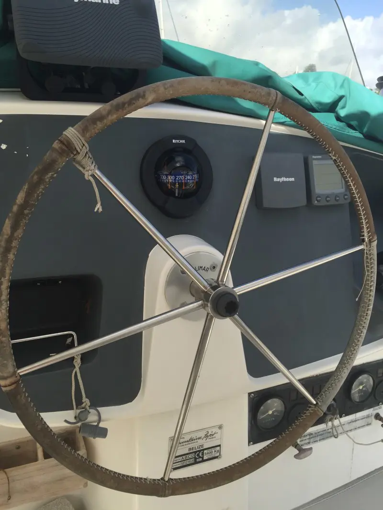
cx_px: 192
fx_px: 428
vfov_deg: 61.6
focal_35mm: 29
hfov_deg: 48.2
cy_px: 255
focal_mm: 4.15
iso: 32
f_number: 2.2
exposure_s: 1/1319
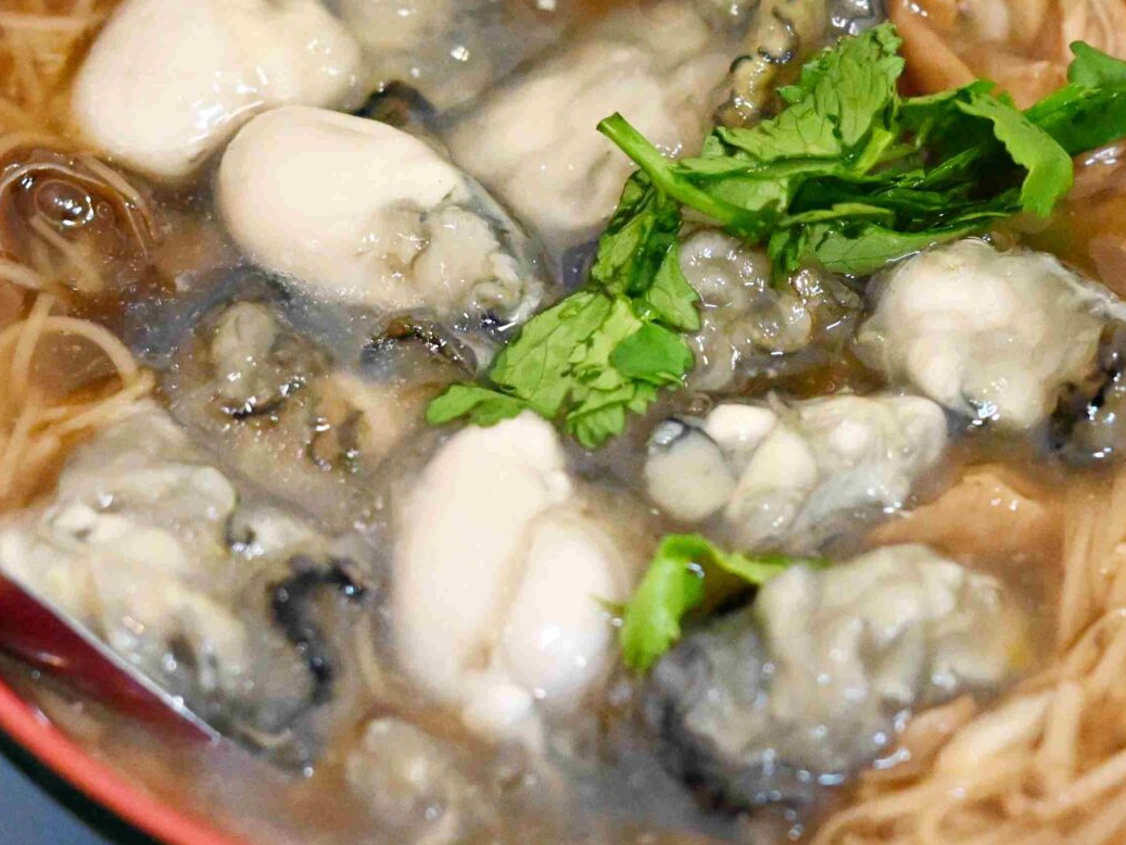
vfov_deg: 8.3
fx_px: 5791
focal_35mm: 178
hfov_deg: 11.1
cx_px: 875
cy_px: 280
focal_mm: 50
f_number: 3.2
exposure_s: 1/200
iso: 5000
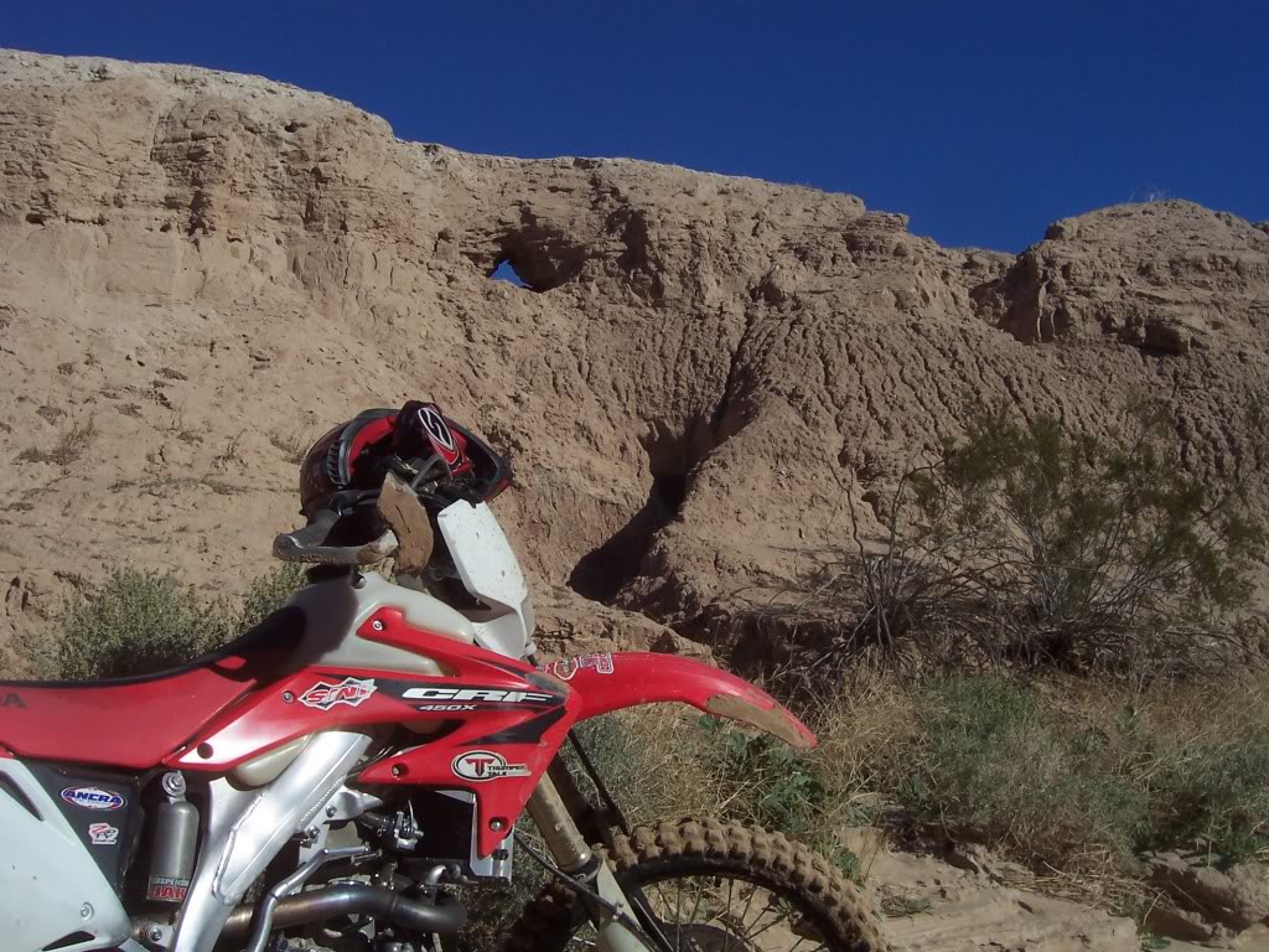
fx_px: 1356
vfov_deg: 38.7
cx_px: 634
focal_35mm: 37
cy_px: 476
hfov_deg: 50.1
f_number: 5.6
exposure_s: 1/1000
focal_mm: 5.6
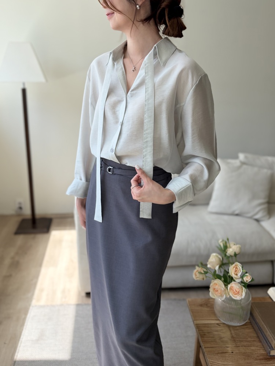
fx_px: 275
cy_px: 183
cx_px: 138
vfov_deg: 67.3
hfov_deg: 53.1
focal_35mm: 26
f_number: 1.6
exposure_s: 1/465
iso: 64
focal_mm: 5.96
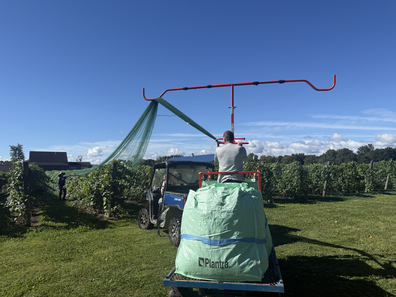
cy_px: 148
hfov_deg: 71.6
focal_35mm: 24
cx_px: 198
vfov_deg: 56.8
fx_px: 275
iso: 80
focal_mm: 6.76
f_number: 1.78
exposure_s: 1/6711
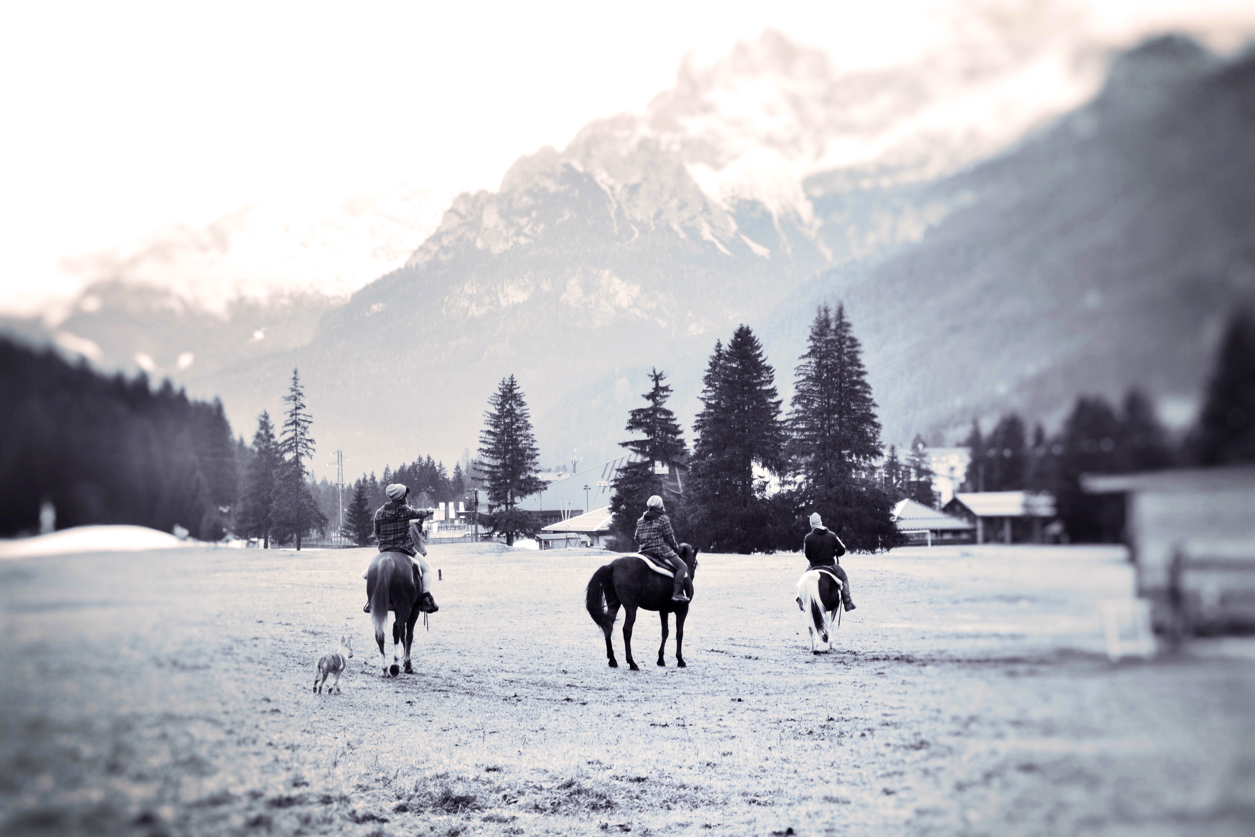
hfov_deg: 28.1
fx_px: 2510
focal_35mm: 72
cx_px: 628
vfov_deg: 18.9
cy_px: 418
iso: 400
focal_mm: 48
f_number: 5.6
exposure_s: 1/60
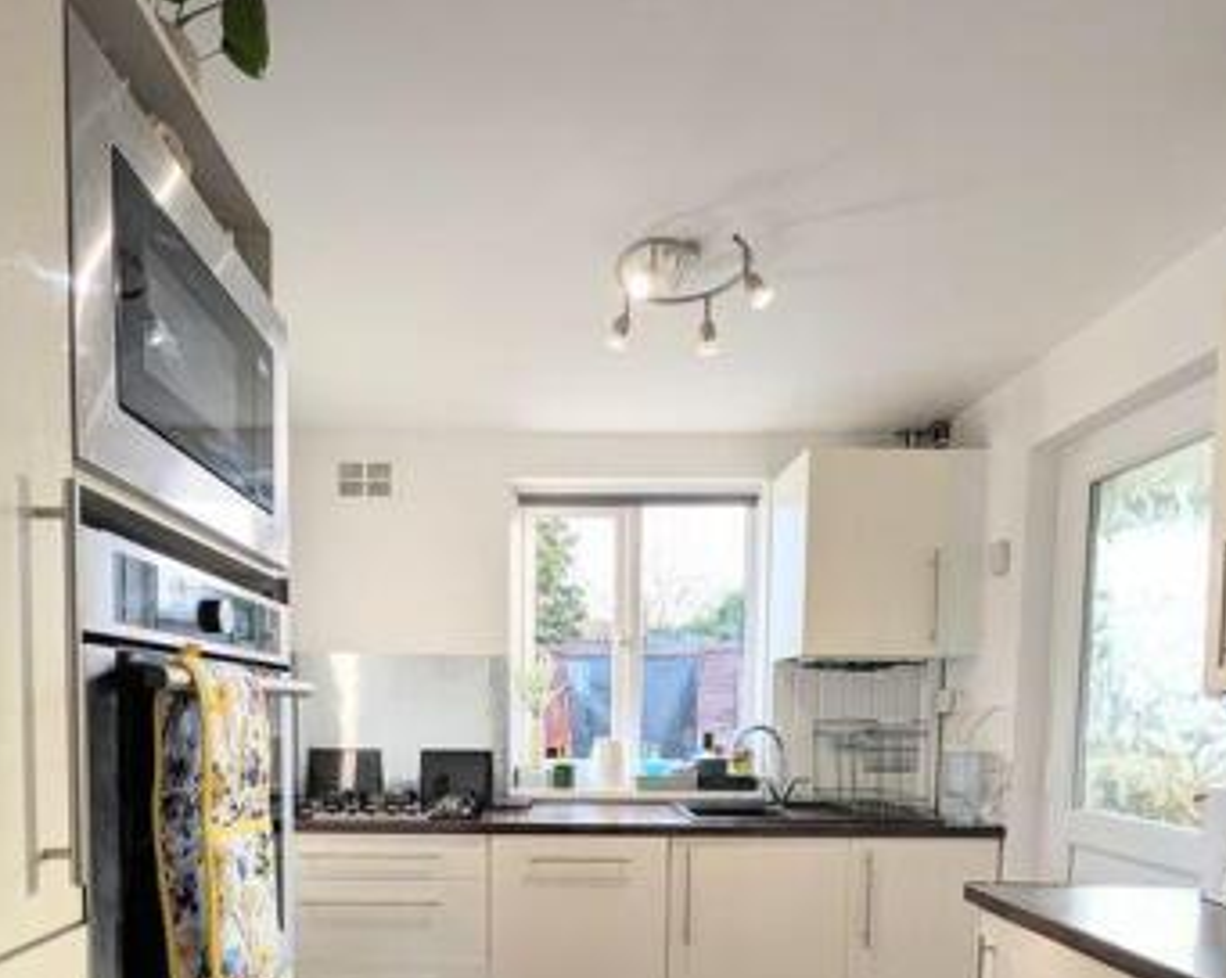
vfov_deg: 63.3
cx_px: 541
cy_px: 753
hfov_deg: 80.1
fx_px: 725
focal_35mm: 20
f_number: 1.7
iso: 66
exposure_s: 1/149
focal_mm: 2.02
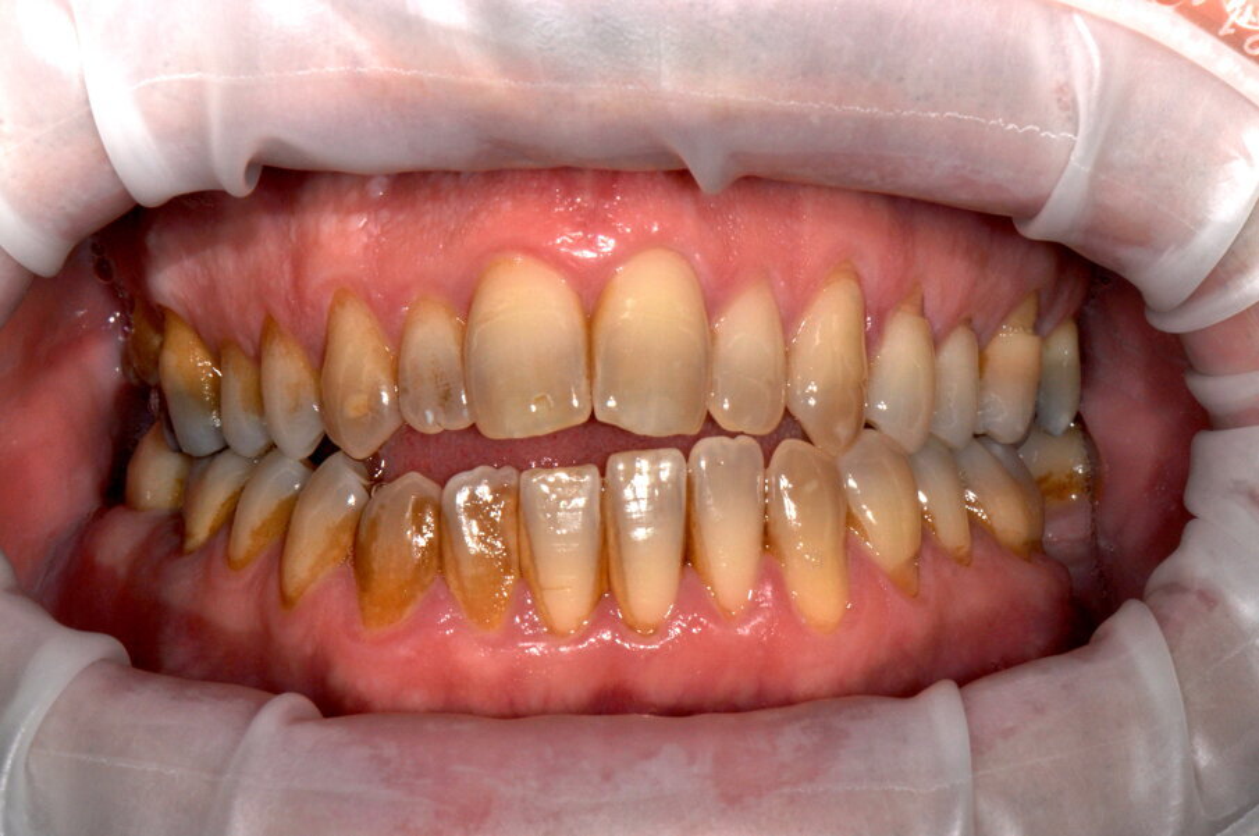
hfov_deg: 13.1
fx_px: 5501
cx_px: 630
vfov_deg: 8.7
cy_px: 418
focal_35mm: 158
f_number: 32
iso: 200
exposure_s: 1/125
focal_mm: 105
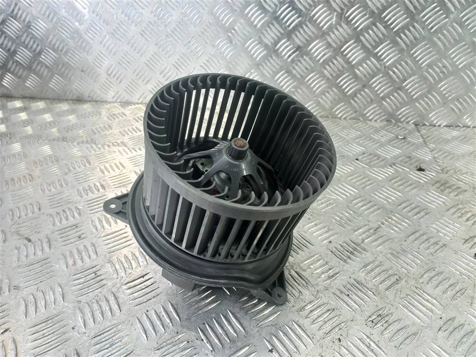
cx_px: 238
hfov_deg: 69.4
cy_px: 178
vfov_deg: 54.9
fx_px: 344
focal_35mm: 25
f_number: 1.8
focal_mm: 4.6
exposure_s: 1/50
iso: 125
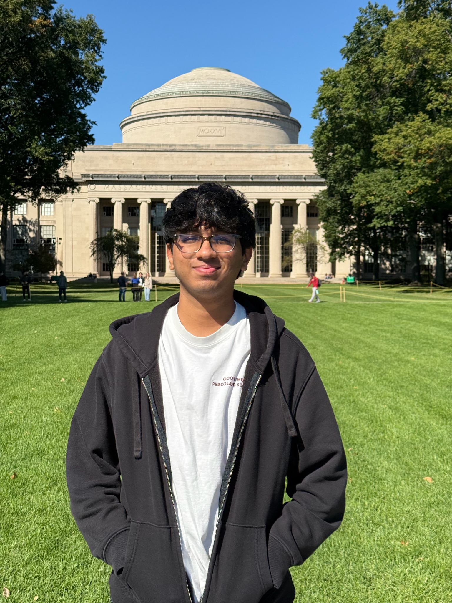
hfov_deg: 30.3
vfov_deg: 39.7
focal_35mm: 48
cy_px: 302
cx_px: 226
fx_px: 836
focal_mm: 6.76
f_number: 1.78
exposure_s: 1/4878
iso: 80
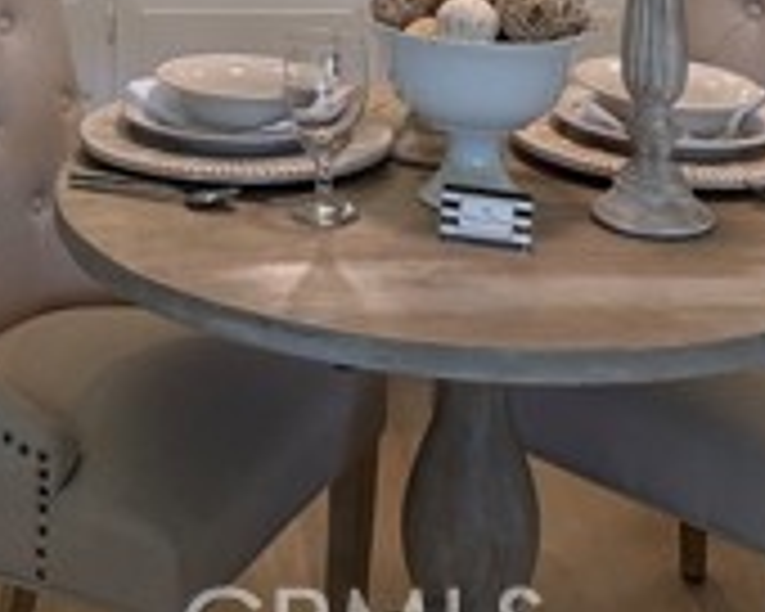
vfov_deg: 15.6
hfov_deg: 21.7
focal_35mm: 88
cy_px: -387
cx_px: 256
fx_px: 1992
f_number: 1.78
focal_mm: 6.76
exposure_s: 1/147
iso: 125
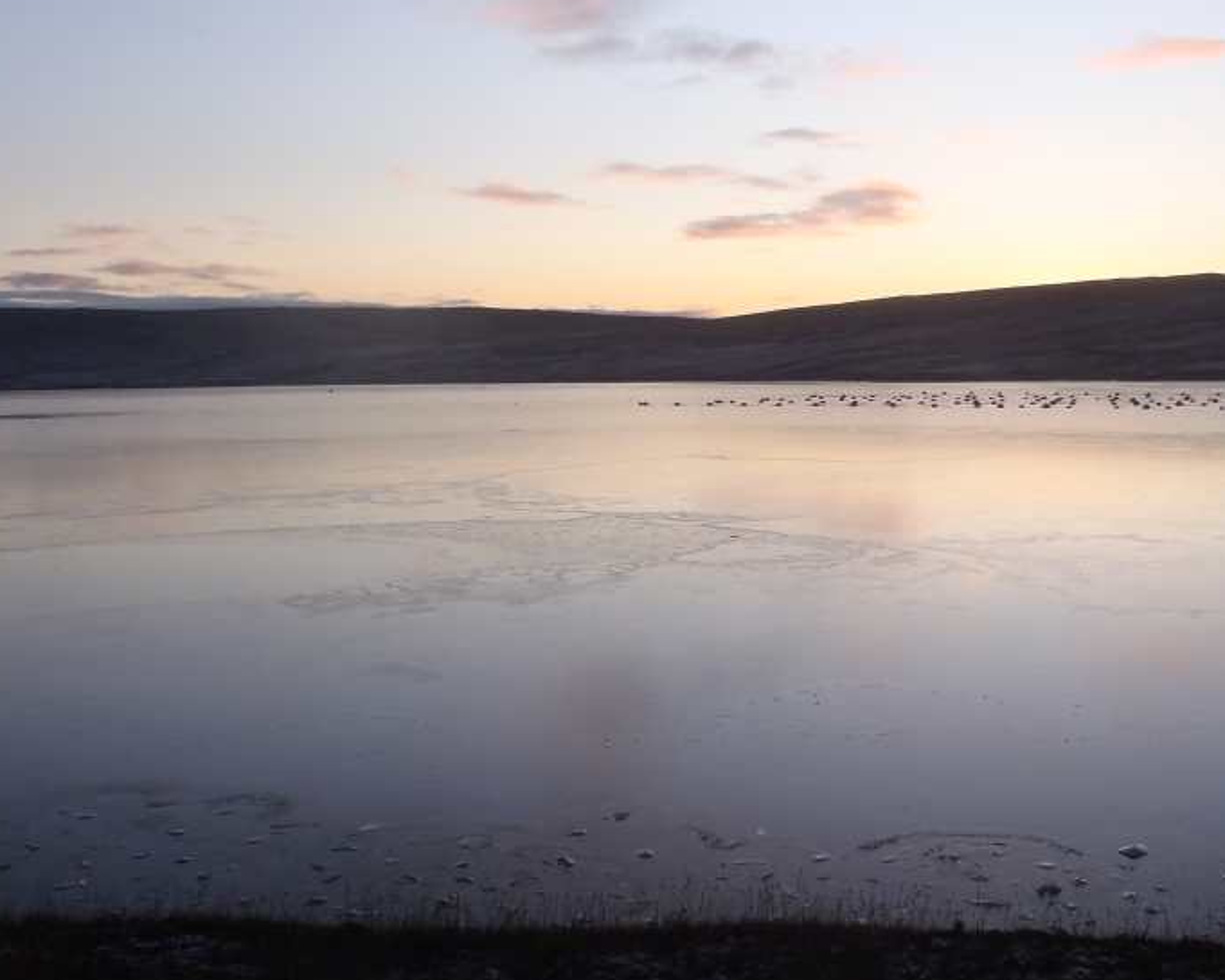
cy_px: 608
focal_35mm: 43
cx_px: 860
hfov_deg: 42.1
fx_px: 1559
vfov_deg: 34.7
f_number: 4.5
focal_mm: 5
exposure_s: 1/160
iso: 80
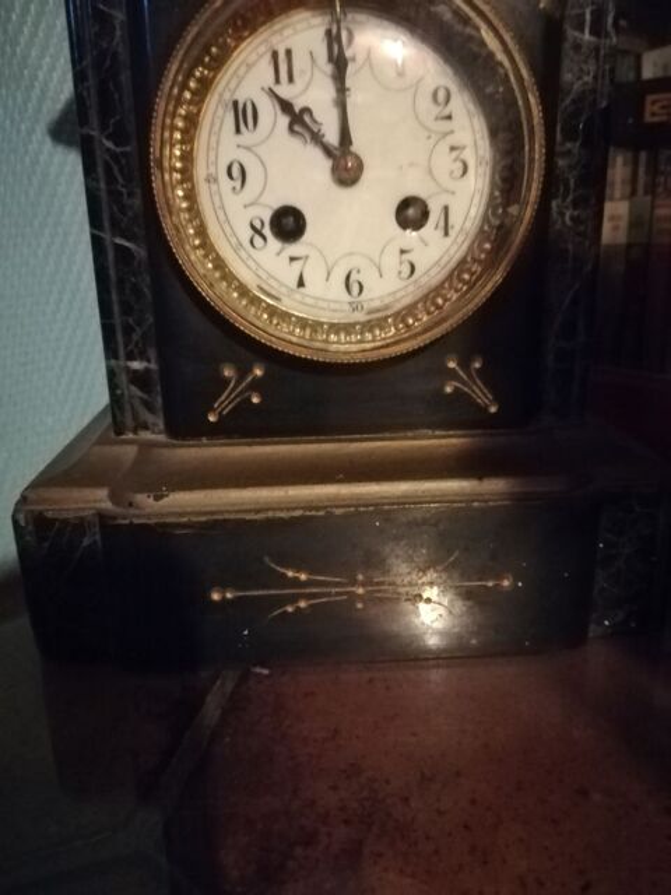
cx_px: 336
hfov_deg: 53.1
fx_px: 672
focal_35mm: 26
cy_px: 448
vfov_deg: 67.3
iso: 3200
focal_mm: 3.83
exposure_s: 1/14.3
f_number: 2.2
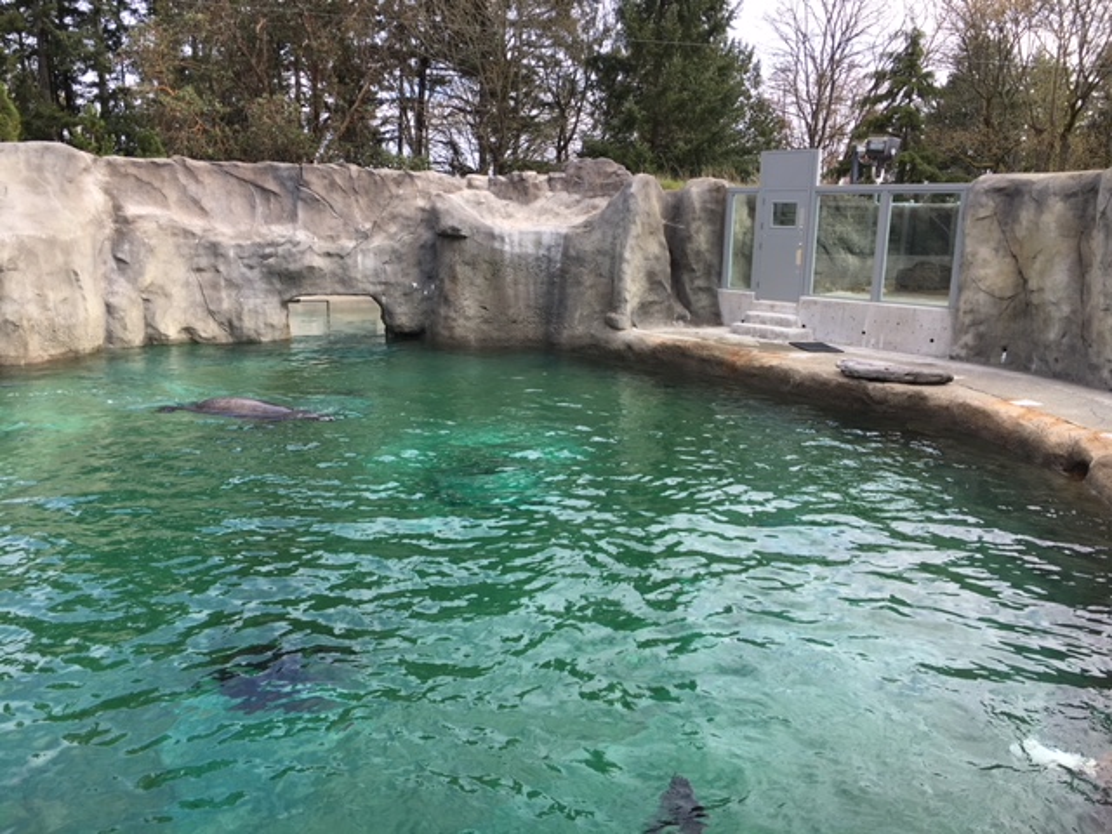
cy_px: 417
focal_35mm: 29
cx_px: 556
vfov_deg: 48.2
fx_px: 932
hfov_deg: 61.7
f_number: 2.2
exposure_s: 1/490
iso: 25
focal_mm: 4.15
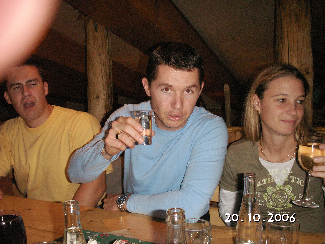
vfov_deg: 38.7
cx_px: 162
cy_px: 122
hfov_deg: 50.1
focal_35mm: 37
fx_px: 347
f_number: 3.5
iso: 160
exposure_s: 1/40
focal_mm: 7.7
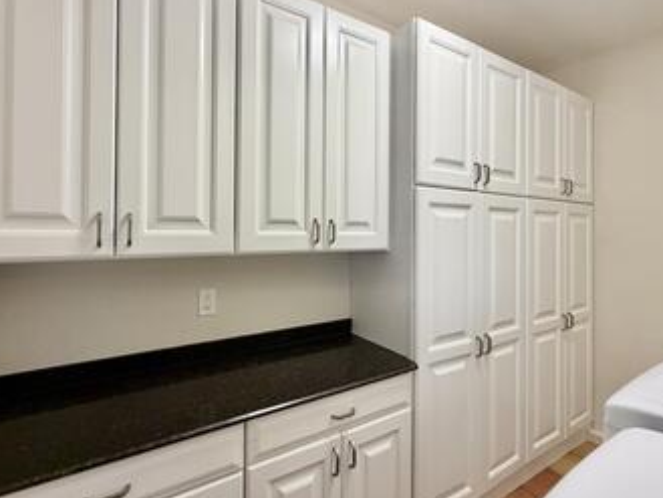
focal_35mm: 17
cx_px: 306
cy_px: 228
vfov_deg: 74.6
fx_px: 326
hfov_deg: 90.8
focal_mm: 2.22
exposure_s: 1/120
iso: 250
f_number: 2.2
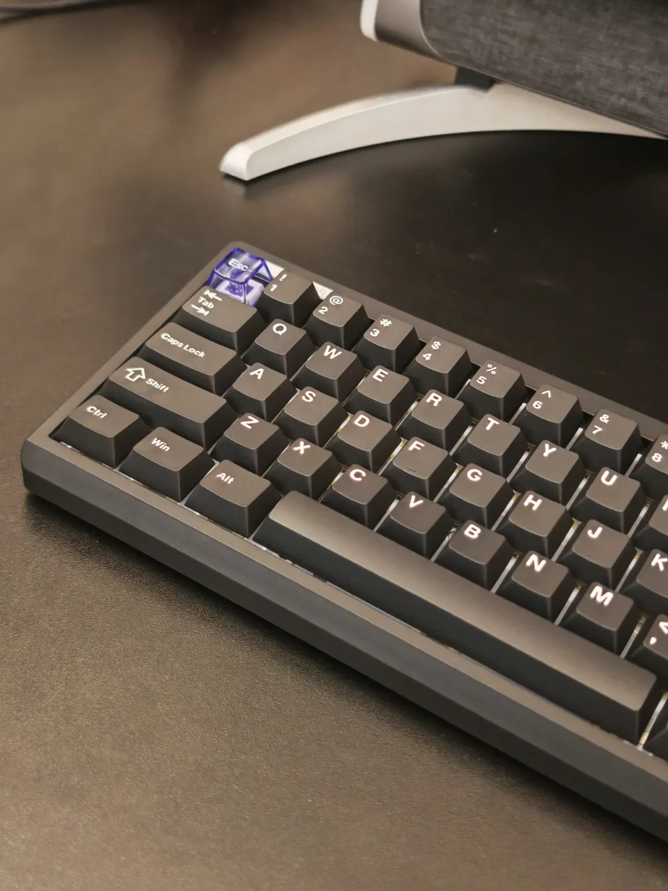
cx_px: 334
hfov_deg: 30.3
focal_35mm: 48
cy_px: 446
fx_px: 1235
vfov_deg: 39.7
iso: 500
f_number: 1.4
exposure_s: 1/33
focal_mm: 6.83
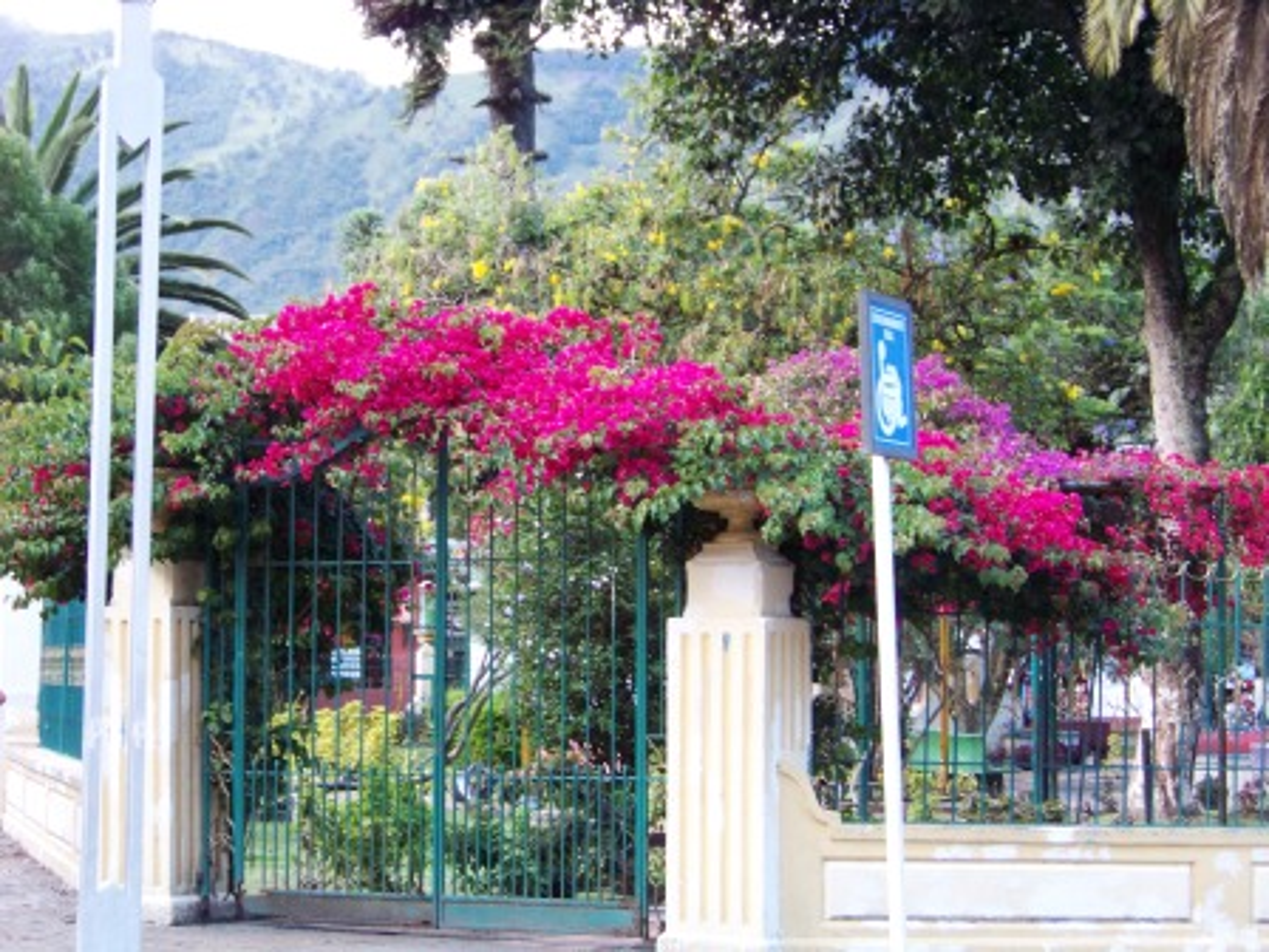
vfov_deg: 17.0
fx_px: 3189
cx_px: 634
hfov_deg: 22.5
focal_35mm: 87
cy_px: 476
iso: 173
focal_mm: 14.6
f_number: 3.2
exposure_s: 1/40
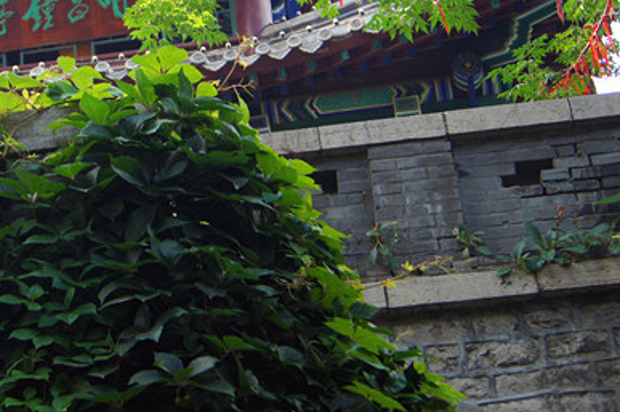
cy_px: 25
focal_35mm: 93
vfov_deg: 14.5
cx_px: 66
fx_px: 1600
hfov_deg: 21.5
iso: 125
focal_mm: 30
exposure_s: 1/160
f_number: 4.5
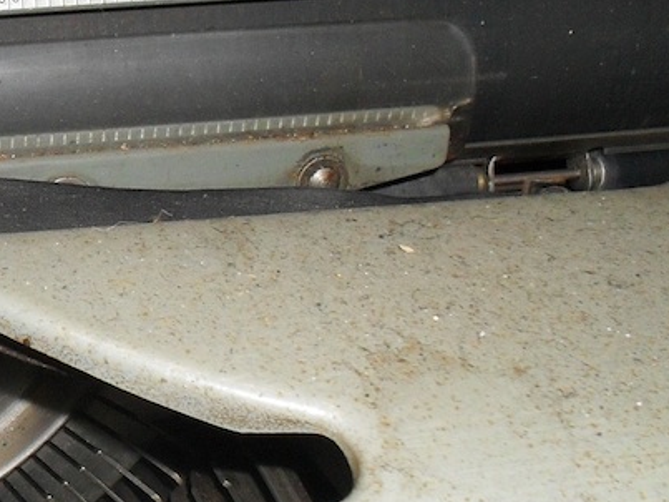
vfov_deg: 16.5
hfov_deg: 20.3
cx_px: -176
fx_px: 1720
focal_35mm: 89
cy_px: 386
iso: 200
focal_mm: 6.3
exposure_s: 1/45
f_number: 3.2
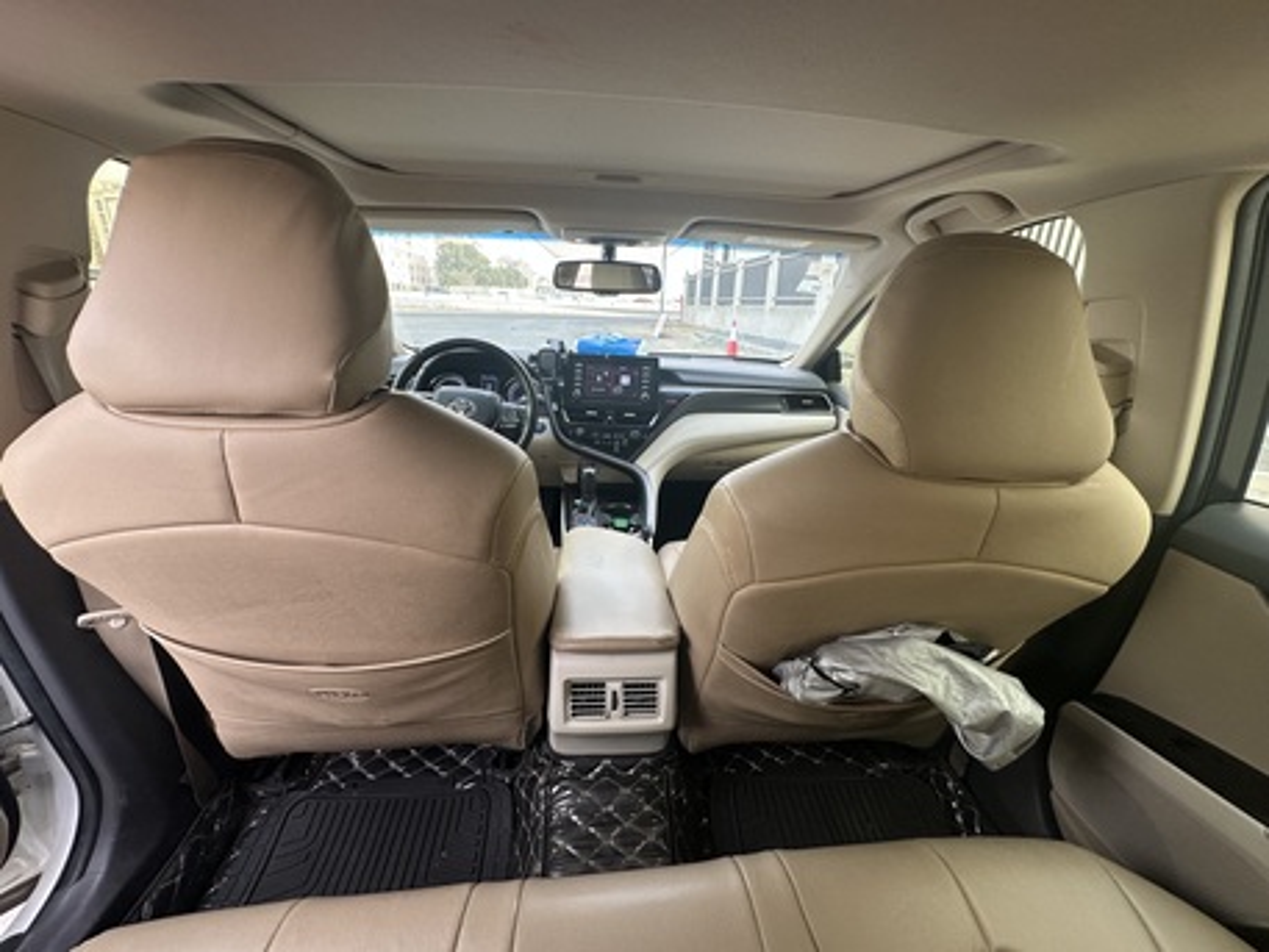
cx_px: 634
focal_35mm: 14
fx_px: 513
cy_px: 476
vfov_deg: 85.7
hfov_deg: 102.0
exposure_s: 1/99
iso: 80
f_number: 2.2
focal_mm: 2.22
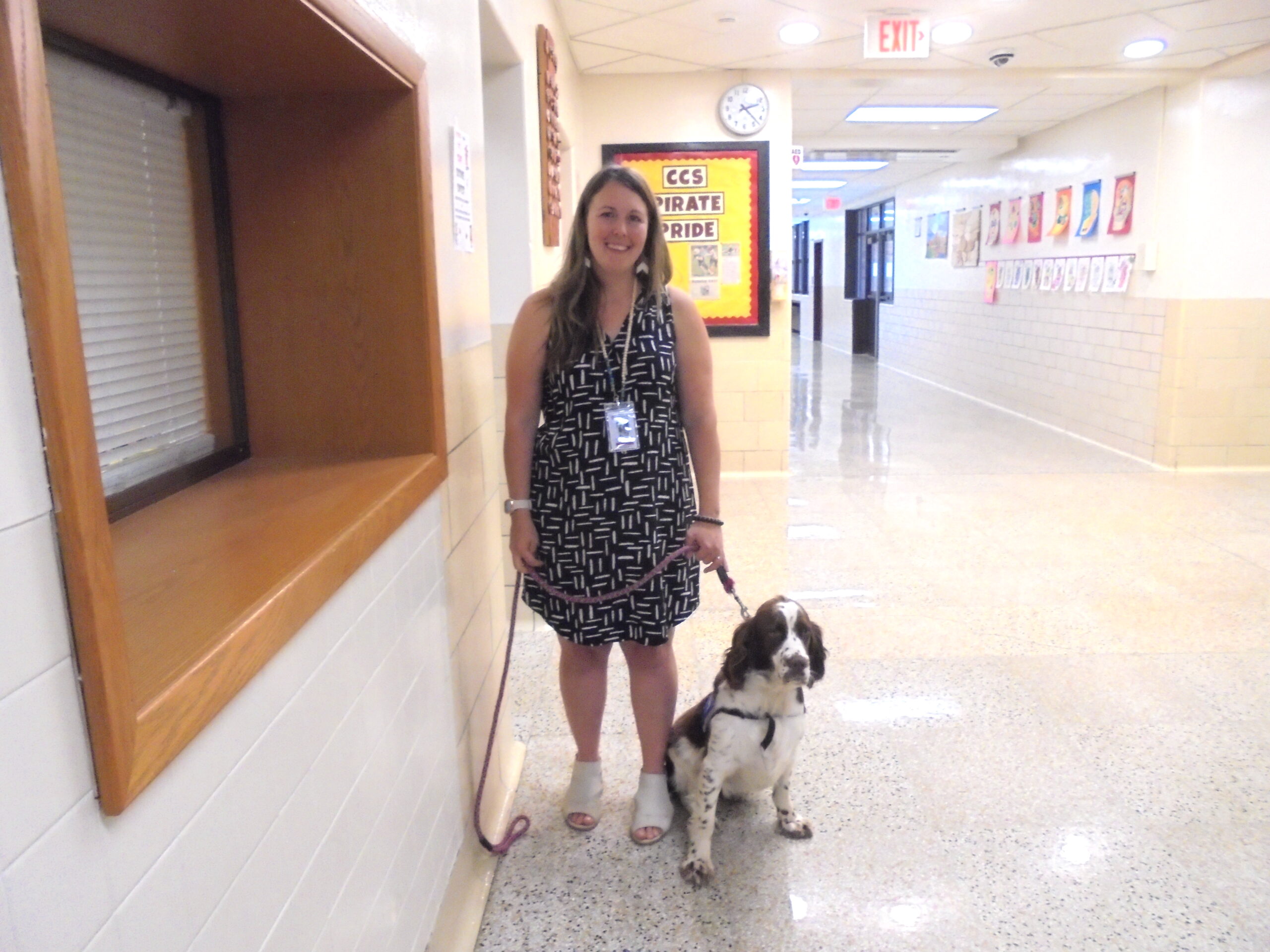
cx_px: 635
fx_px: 954
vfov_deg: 53.1
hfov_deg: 67.3
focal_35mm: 26
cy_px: 476
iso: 400
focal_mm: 4.6
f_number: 3.5
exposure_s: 1/30
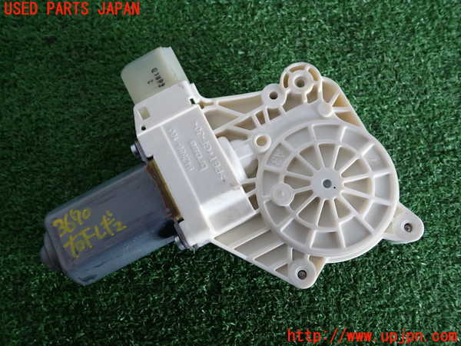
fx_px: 400
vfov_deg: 46.8
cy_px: 173
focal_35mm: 30
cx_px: 230
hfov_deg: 60.0
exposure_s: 1/60
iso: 200
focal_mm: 5.4
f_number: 2.3
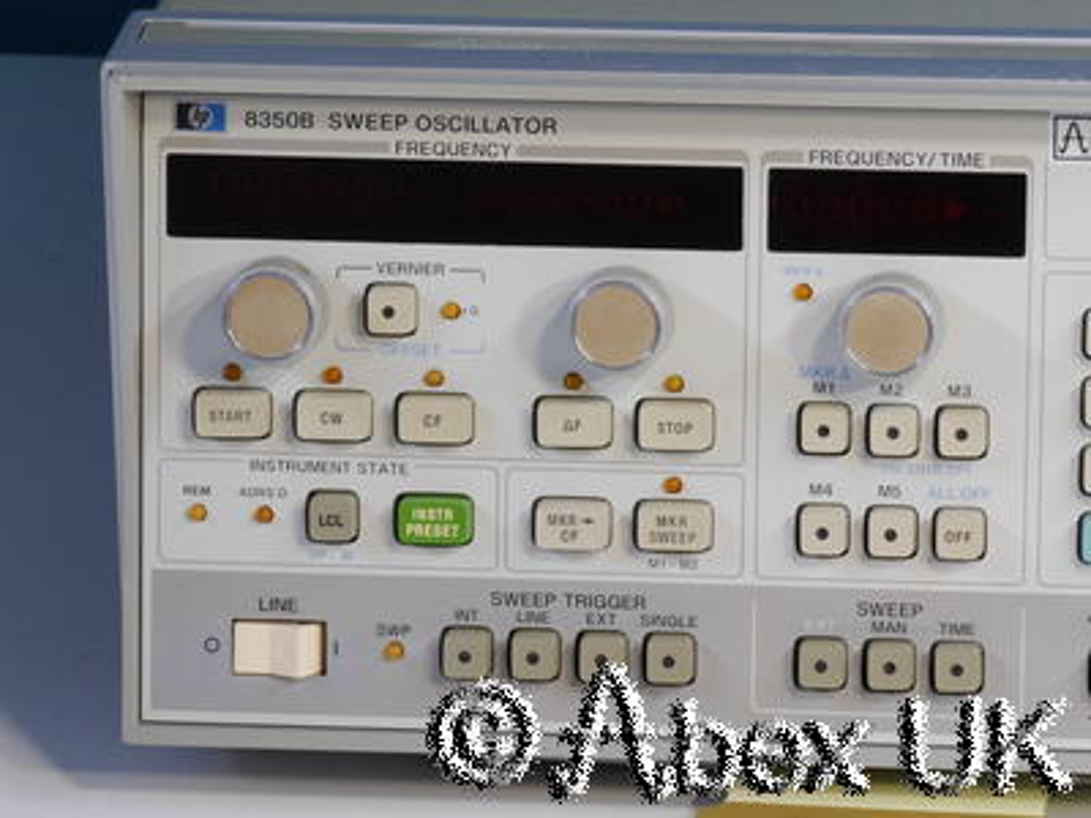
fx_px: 7249
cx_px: 546
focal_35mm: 230
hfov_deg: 8.6
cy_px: 409
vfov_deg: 6.5
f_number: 22
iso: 800
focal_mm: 115
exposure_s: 1/1.6
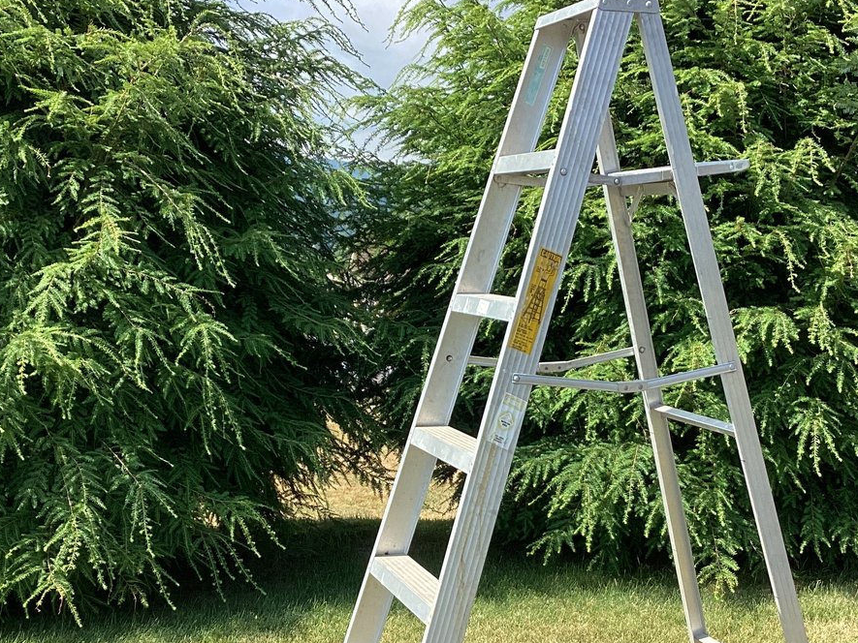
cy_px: 451
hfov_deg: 36.2
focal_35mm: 53
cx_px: 456
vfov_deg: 27.3
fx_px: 1314
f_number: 2.4
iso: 25
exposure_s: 1/506
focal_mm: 3.3
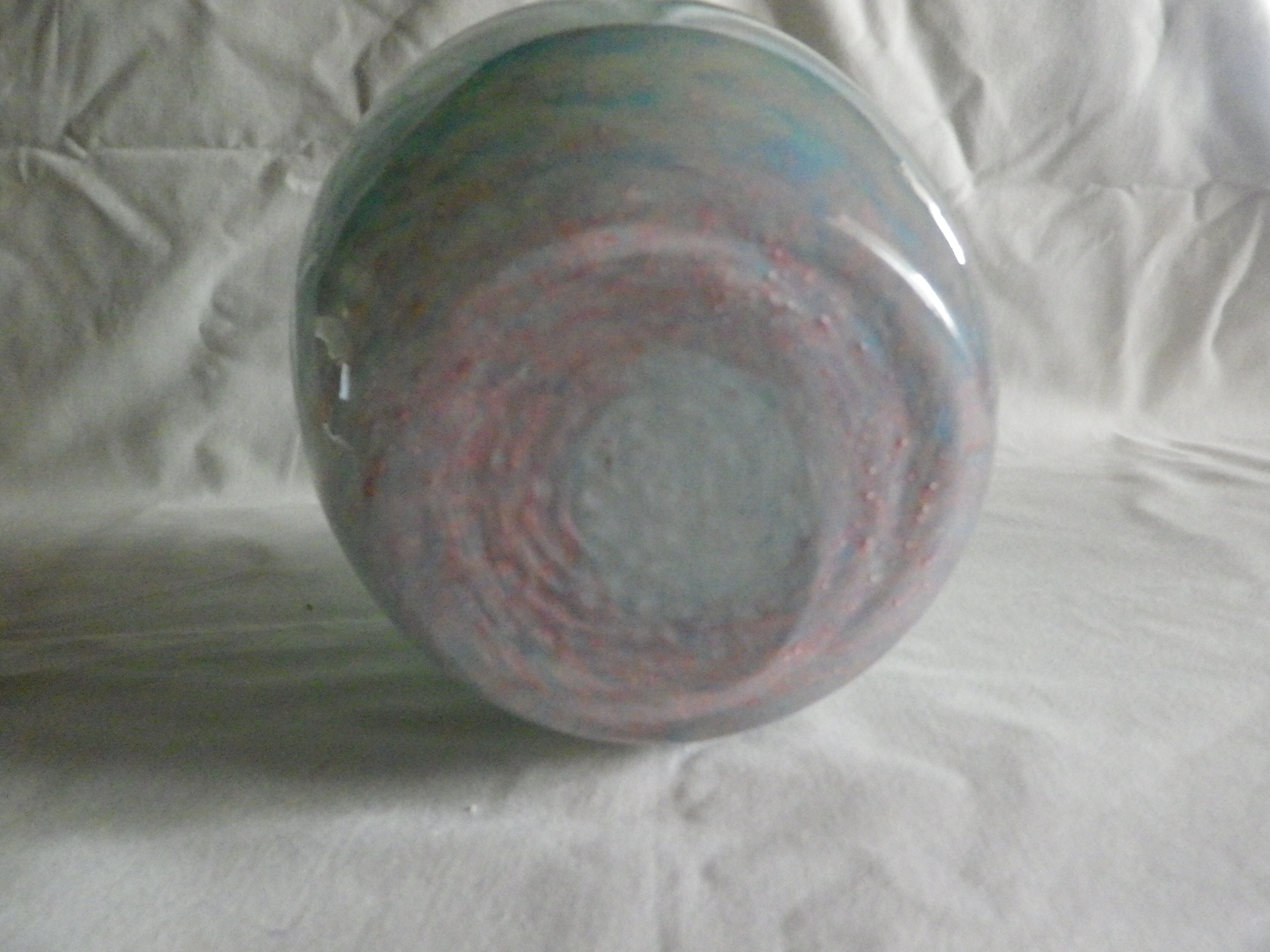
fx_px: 917
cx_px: 635
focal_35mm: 25
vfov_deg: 54.9
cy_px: 476
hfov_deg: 69.4
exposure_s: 1/10
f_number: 3.5
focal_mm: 4.5
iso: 800
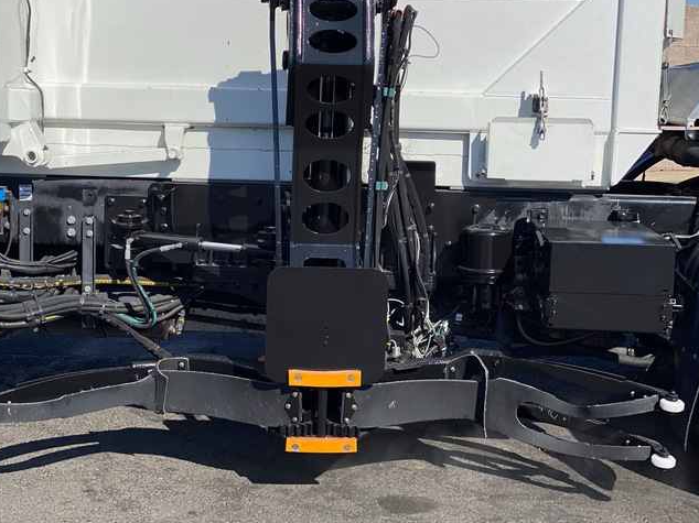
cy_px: 228
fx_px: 1292
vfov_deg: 22.9
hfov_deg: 30.2
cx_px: 291
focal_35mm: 64
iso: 20
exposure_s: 1/3425
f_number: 2
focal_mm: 6
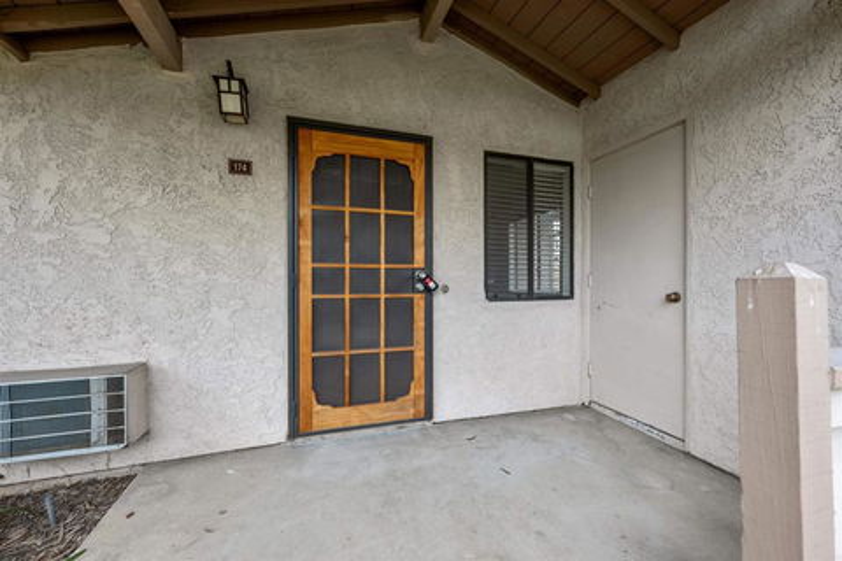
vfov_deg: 81.2
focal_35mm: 14
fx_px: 327
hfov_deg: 104.3
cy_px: 280
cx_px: 421
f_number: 8
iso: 100
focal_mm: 14
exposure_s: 1/50
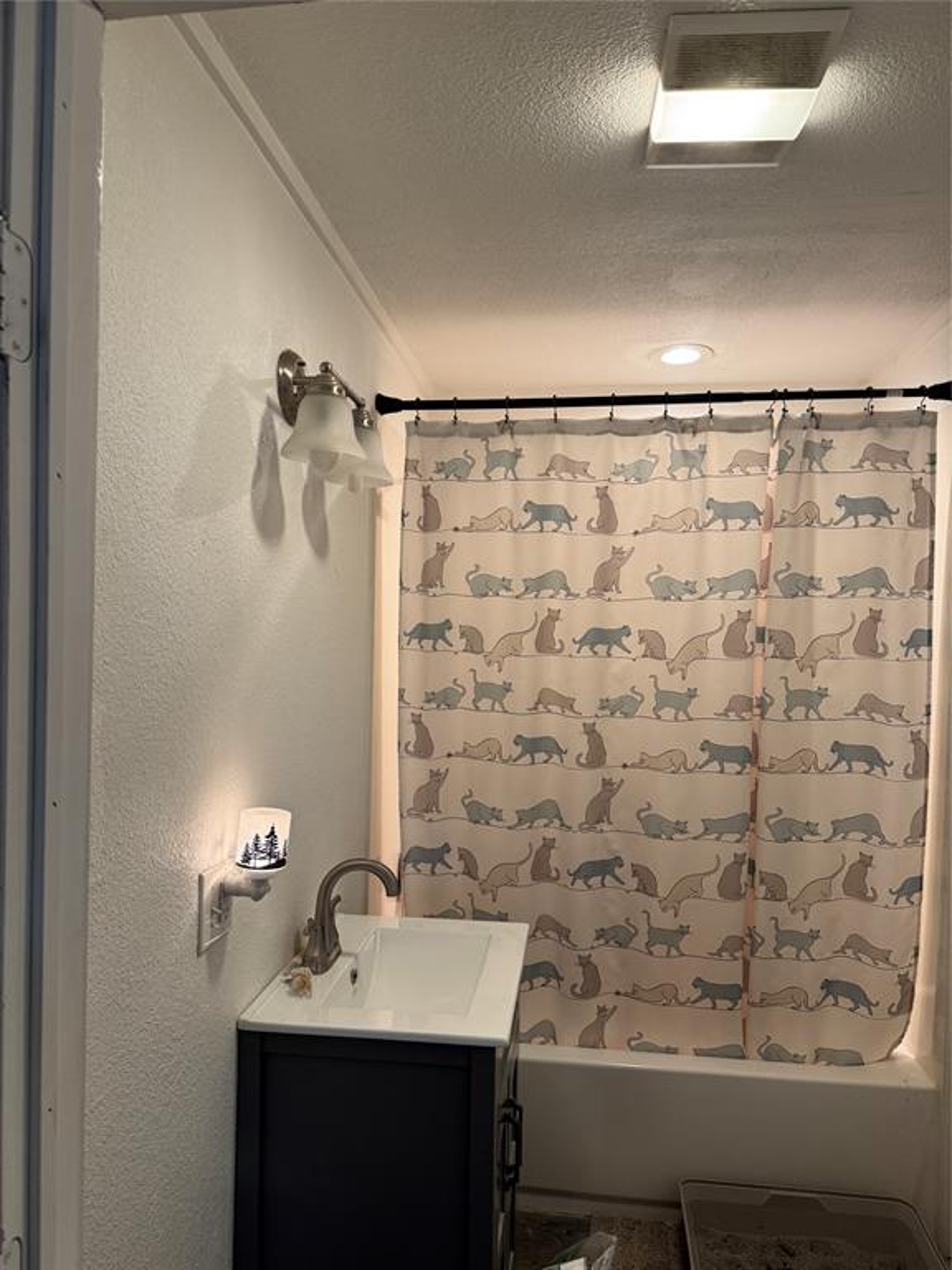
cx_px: 476
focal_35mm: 24
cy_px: 635
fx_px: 880
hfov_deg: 56.8
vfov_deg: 71.6
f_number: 1.78
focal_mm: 6.76
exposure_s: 1/120
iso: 200
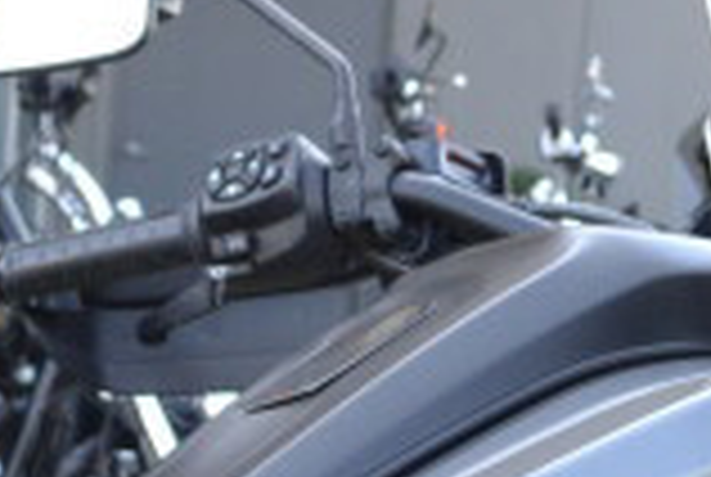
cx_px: -104
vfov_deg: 5.3
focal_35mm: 250
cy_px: 1278
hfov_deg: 8.2
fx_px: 4947
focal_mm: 22
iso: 360
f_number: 5.6
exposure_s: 1/125
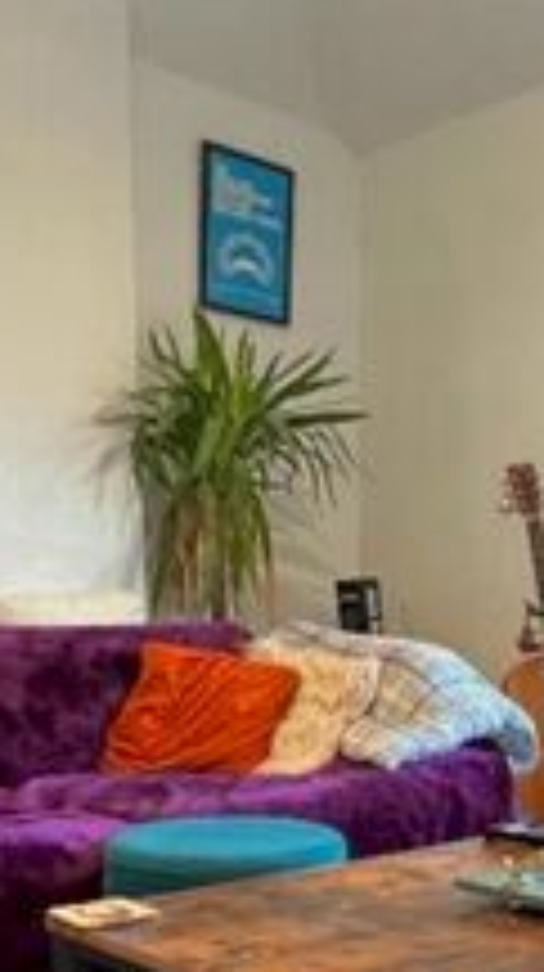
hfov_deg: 25.4
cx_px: 441
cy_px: 781
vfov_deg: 42.6
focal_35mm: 46
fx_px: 1183
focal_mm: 1.57
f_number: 1.8
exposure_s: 1/50
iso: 640
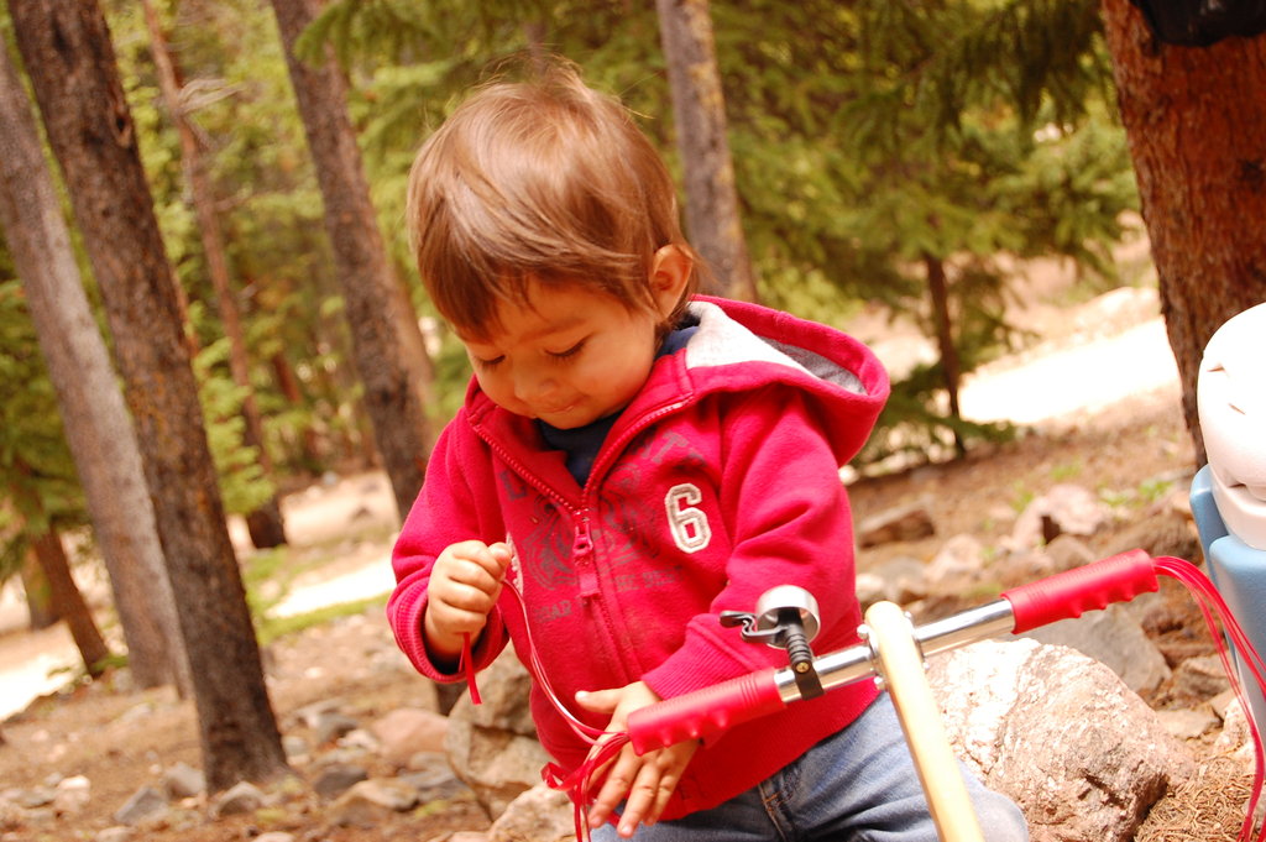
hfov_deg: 24.6
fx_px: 2899
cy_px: 421
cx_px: 633
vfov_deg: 16.5
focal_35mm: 82
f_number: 6.3
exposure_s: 1/160
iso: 400
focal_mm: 55
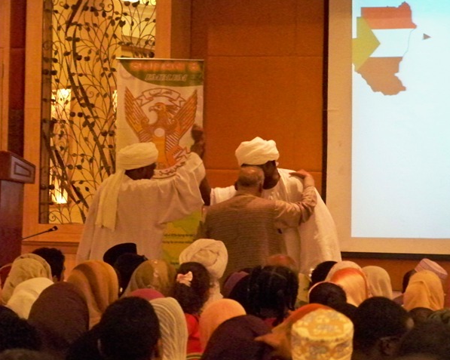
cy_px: 180
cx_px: 228
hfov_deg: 8.7
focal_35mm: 222
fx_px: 2955
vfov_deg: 7.0
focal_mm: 31.6
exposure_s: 1/60
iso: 2500
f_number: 3.6
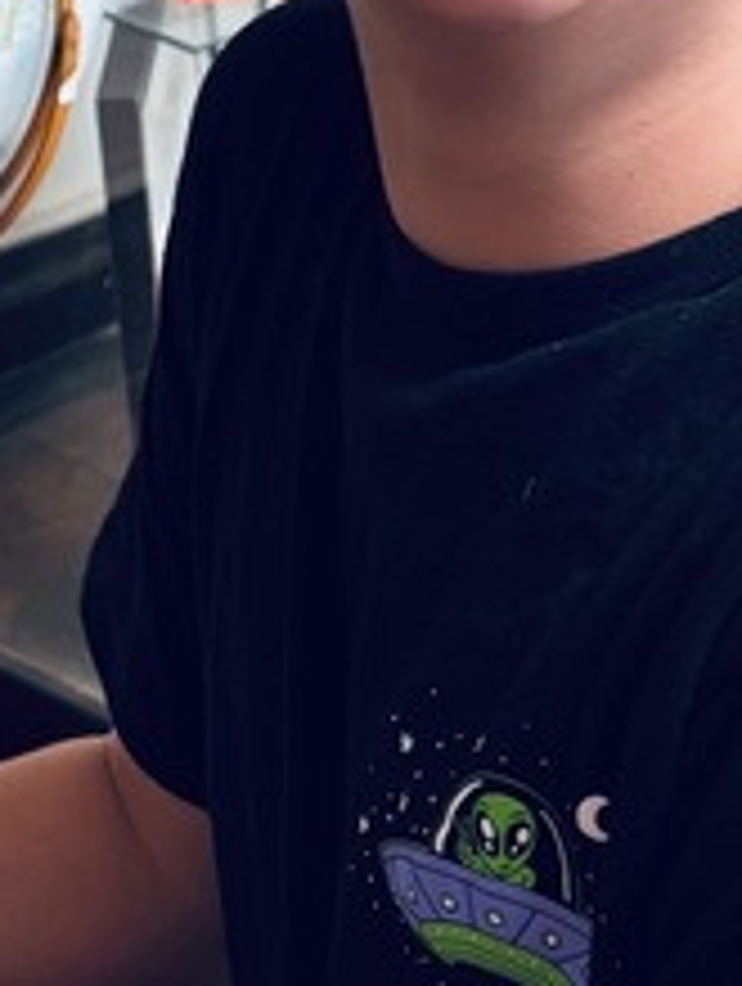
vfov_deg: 17.3
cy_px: 869
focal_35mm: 112
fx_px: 3192
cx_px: 382
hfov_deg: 13.3
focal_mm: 6.76
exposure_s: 1/60
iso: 160
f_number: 1.78
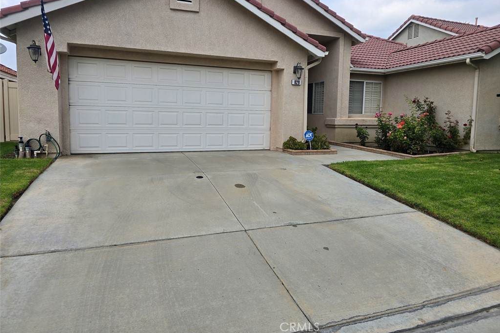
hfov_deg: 73.8
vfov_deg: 53.0
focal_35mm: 24
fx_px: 333
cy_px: 146
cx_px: 250
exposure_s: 1/234
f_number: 1.7
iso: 12
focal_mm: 6.3
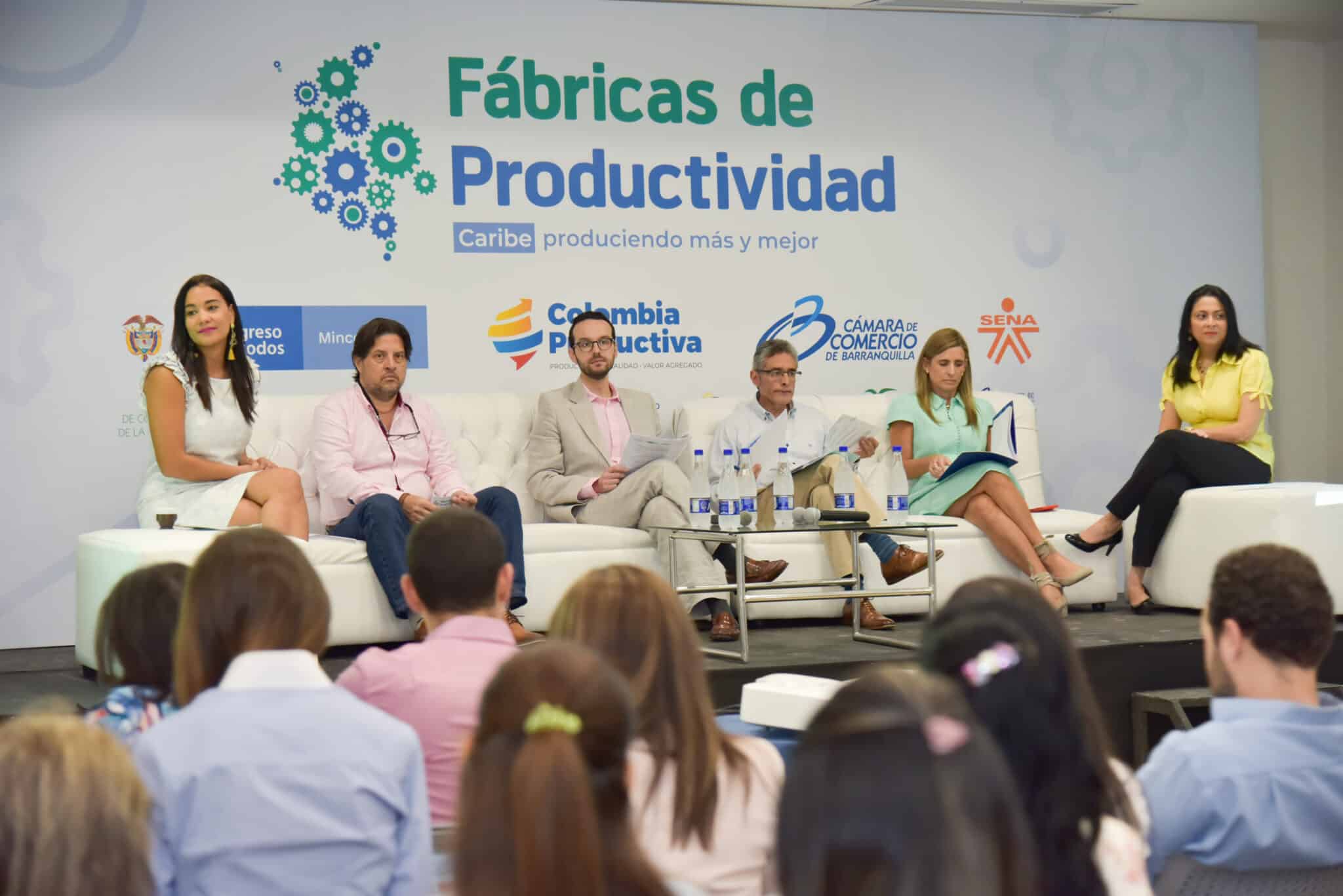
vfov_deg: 19.5
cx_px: 672
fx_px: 2612
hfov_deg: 28.8
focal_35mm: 70
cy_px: 448
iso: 800
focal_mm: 70
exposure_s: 1/100
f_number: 4
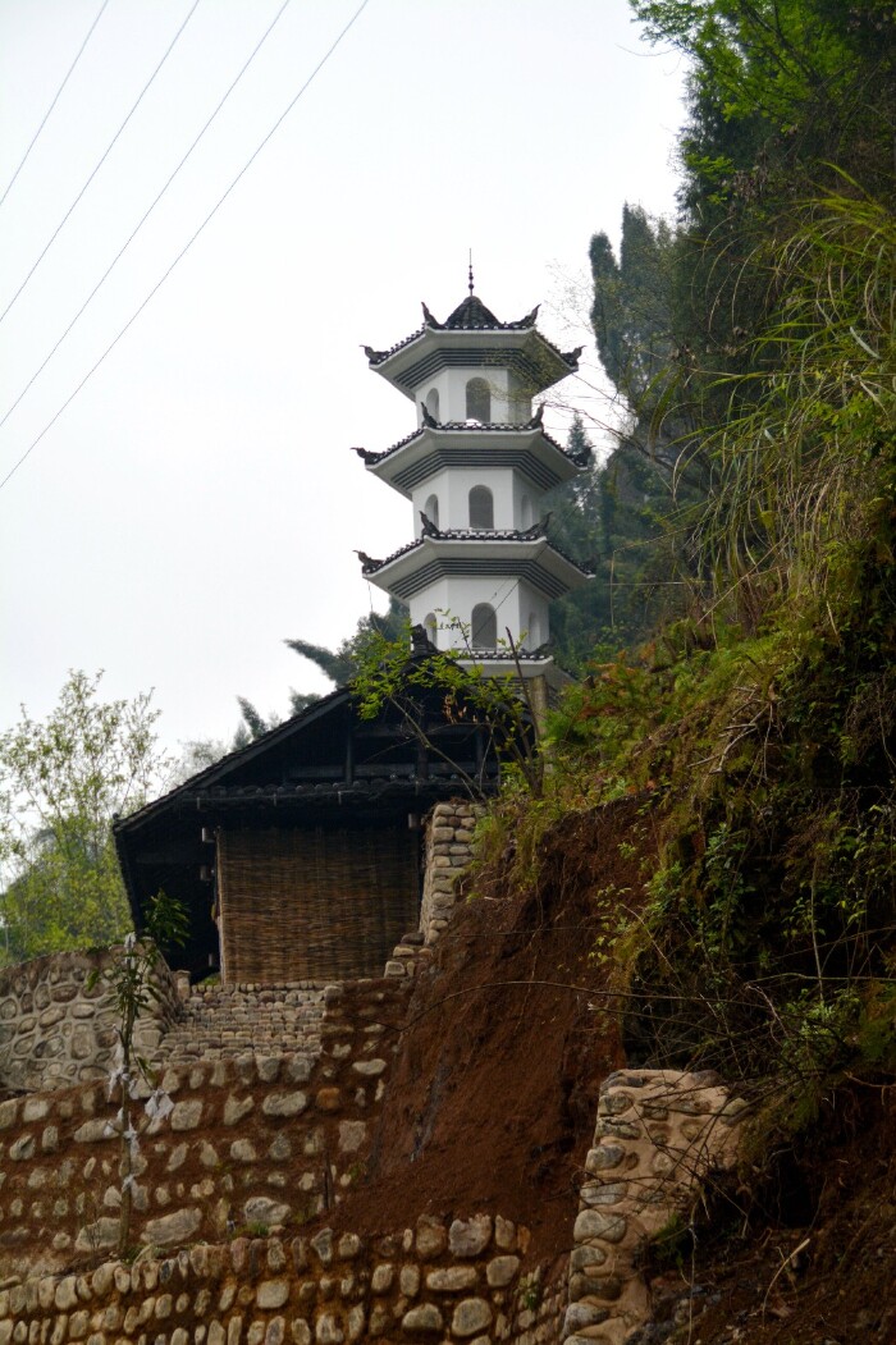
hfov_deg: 13.4
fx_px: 3810
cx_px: 448
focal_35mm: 102
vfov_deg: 20.0
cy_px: 672
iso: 400
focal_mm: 68
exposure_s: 1/500
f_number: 5.6
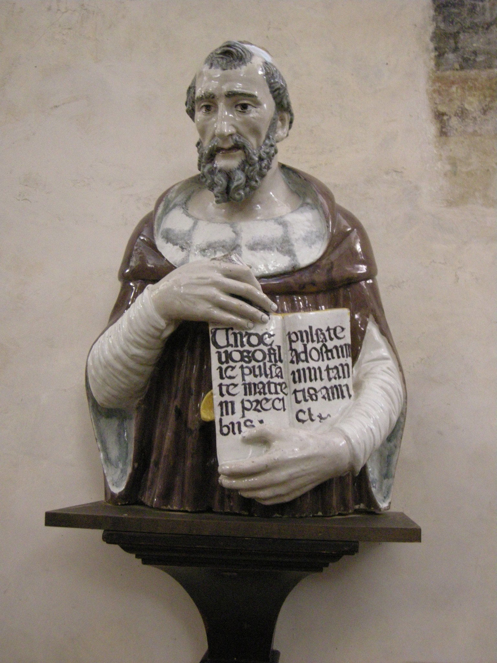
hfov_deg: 35.1
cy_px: 332
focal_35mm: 41
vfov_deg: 45.8
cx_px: 248
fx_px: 785
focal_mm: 8.5
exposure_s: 1/8
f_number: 2.9
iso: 758
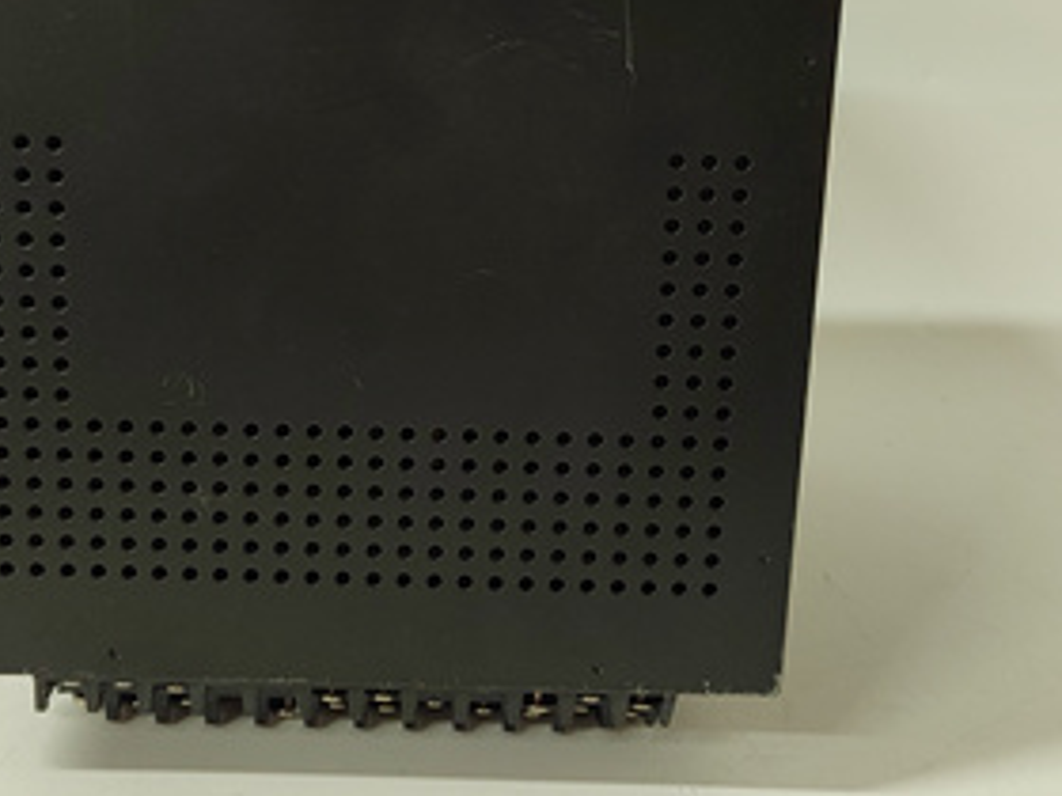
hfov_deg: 45.6
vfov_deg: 34.9
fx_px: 1258
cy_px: 279
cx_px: 432
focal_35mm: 41
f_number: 1.9
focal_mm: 5.52
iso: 1653
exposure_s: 1/60
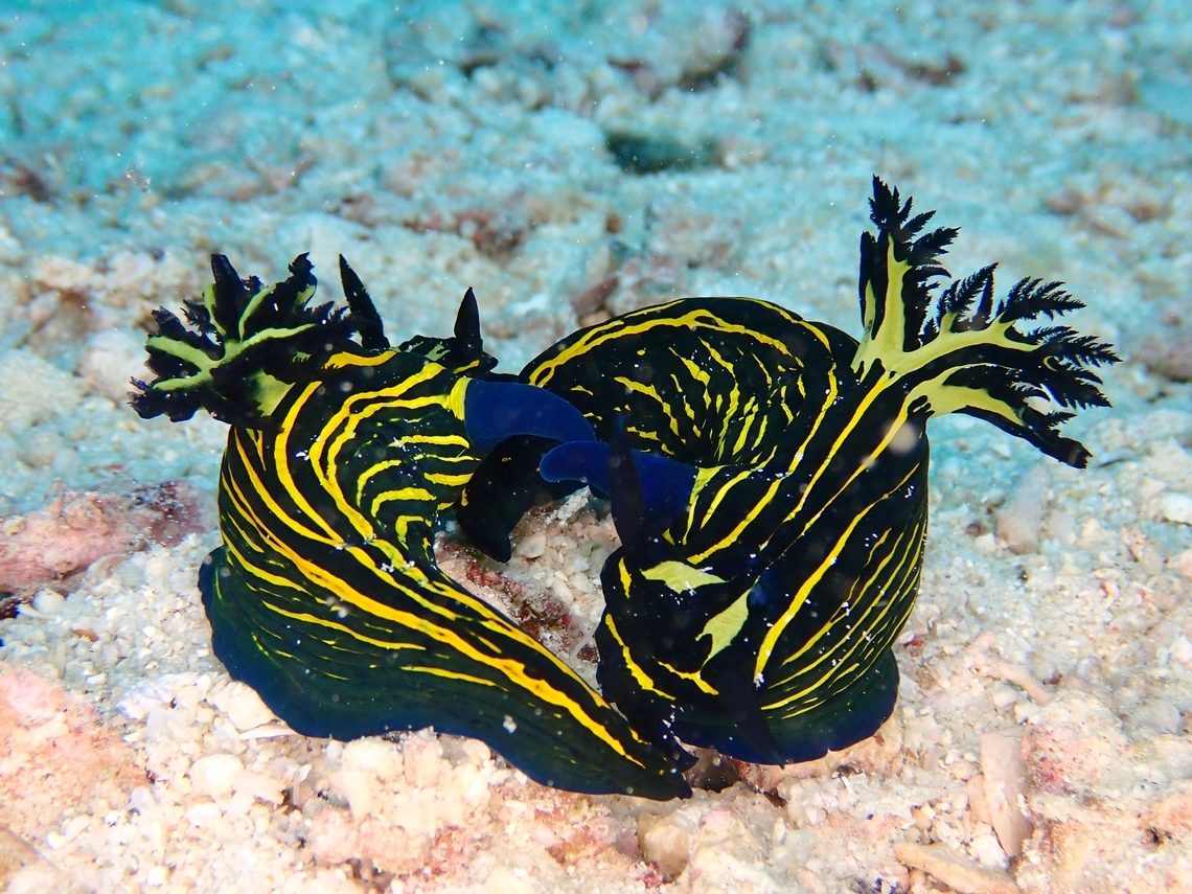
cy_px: 447
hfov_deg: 35.5
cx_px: 596
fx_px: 1859
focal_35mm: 54
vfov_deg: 27.0
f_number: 4.5
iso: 200
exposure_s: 1/160
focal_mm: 9.65
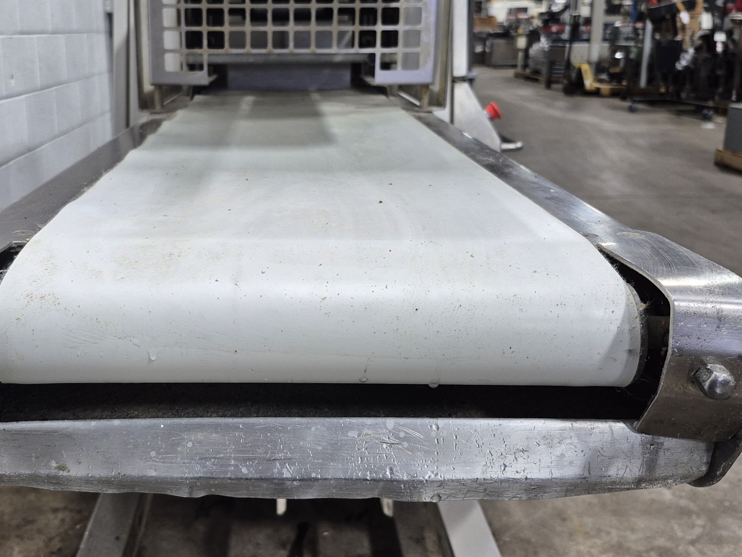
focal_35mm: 37
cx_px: 272
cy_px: 224
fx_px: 793
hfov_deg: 49.6
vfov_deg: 38.5
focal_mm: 5.4
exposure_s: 1/120
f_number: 1.8
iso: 250
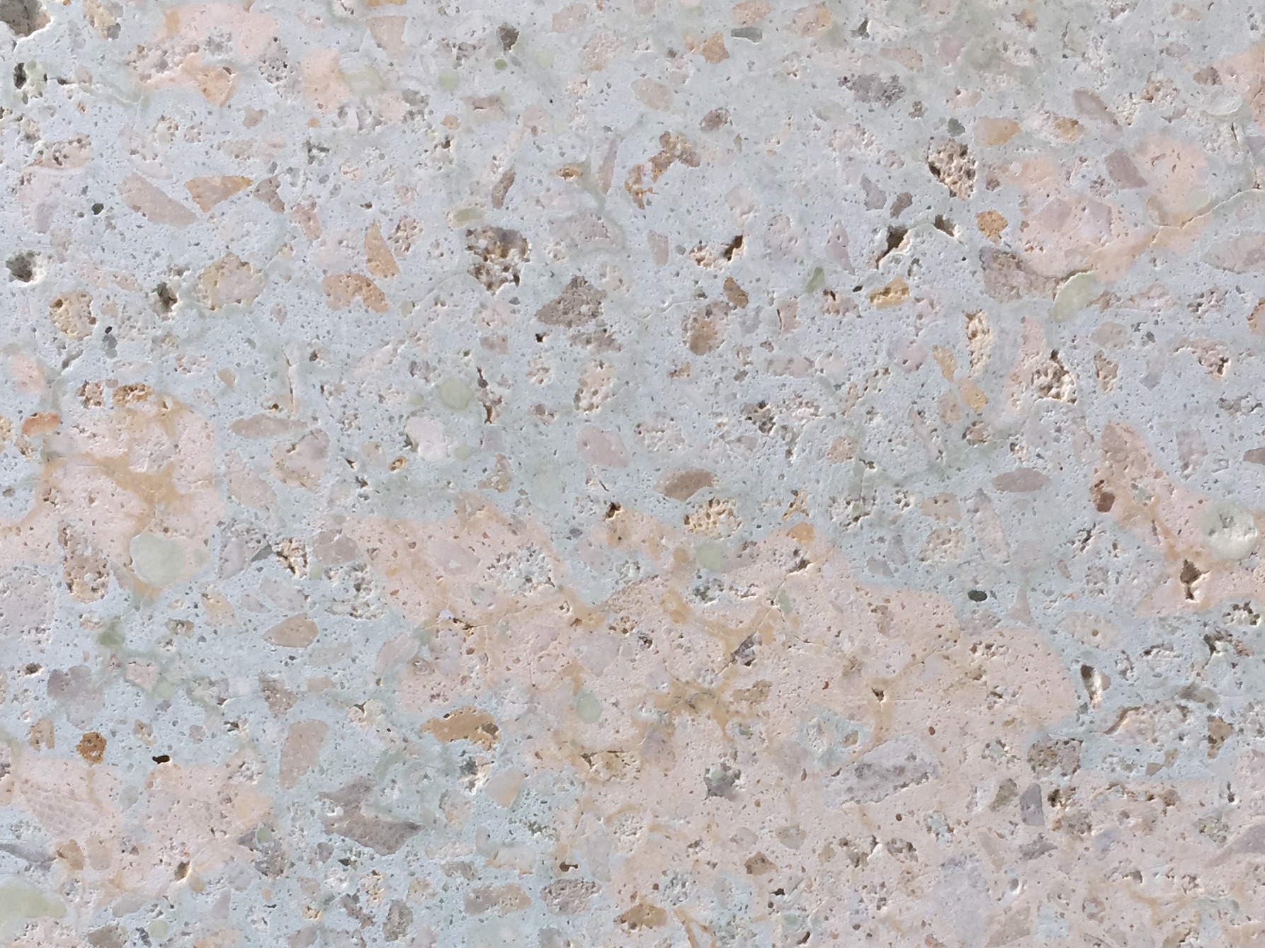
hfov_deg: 36.1
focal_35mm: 53
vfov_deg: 26.8
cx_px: 697
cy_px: 811
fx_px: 1937
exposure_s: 1/449
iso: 32
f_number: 2.2
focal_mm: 4.15
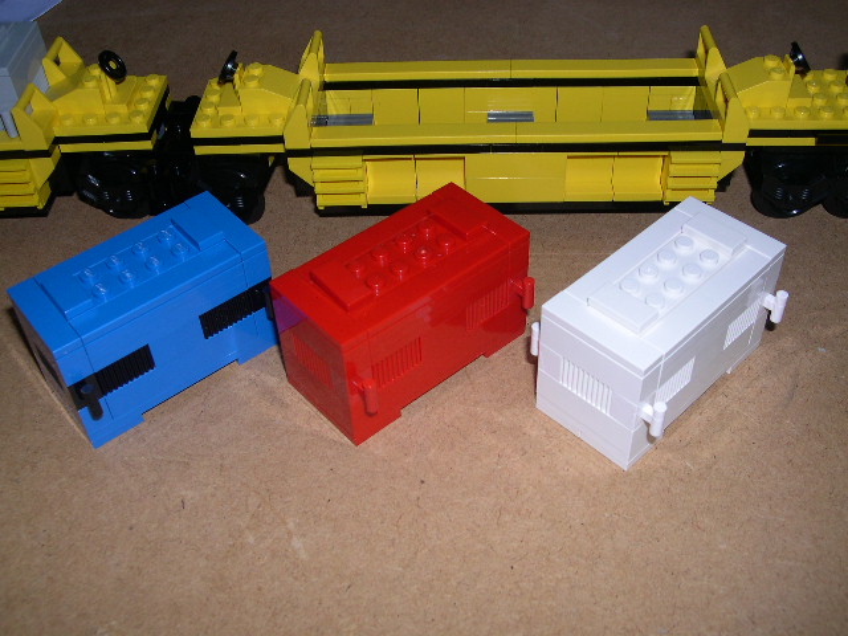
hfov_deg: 49.0
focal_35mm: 38
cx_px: 424
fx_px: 931
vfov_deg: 37.7
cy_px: 318
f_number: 7.6
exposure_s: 1/60
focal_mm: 8
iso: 100
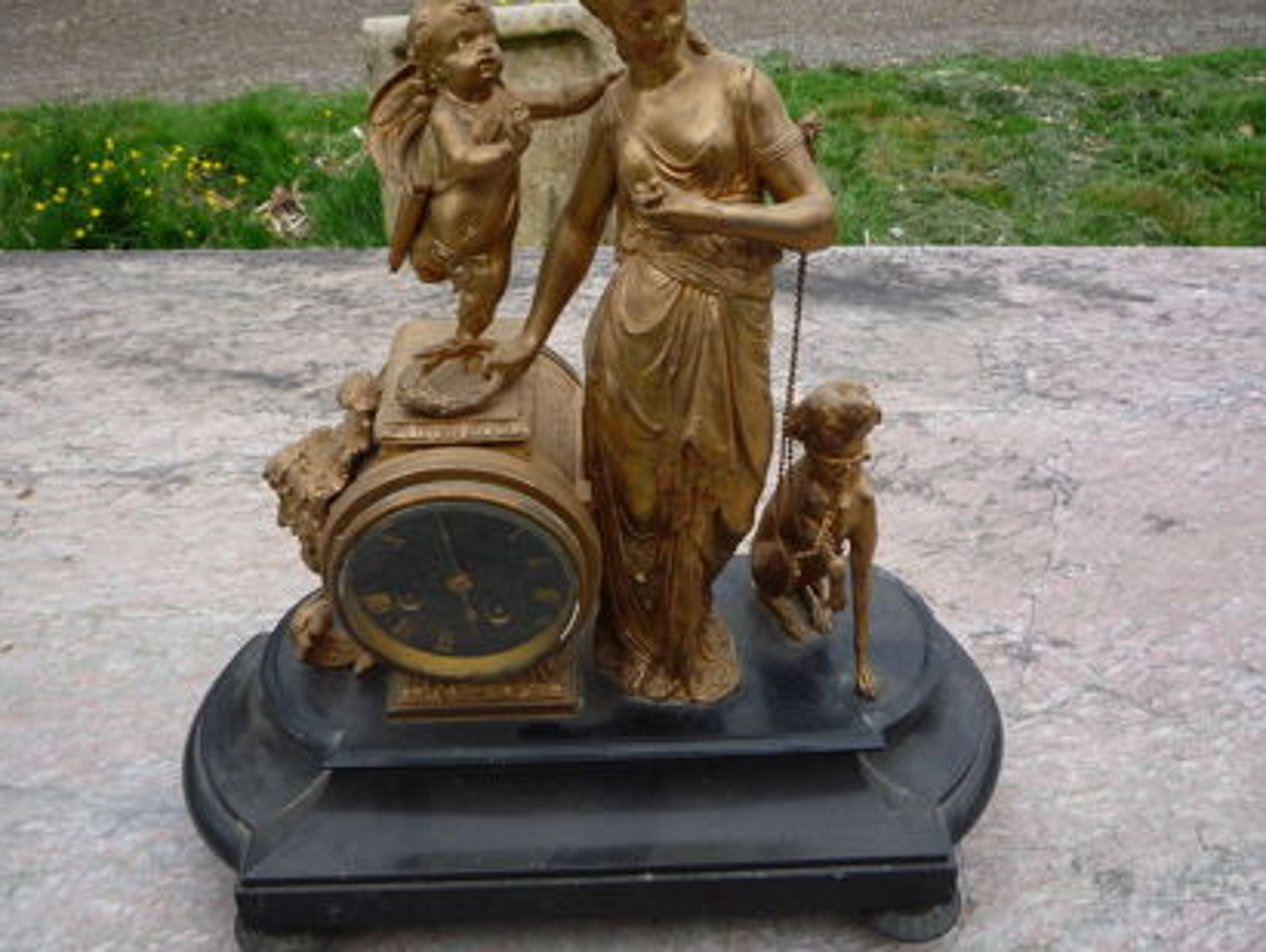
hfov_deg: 52.6
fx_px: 1281
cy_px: 425
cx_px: 628
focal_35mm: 35
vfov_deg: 40.7
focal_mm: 5.2
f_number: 4
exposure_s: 1/125
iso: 100
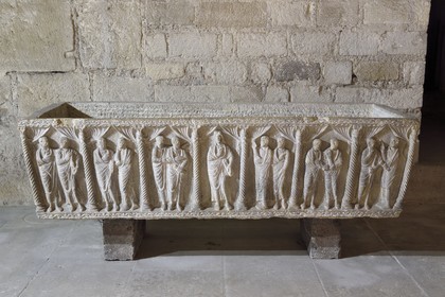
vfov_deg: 29.9
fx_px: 556
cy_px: 148
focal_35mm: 45
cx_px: 222
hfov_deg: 43.6
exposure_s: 3
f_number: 11
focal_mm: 45
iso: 400
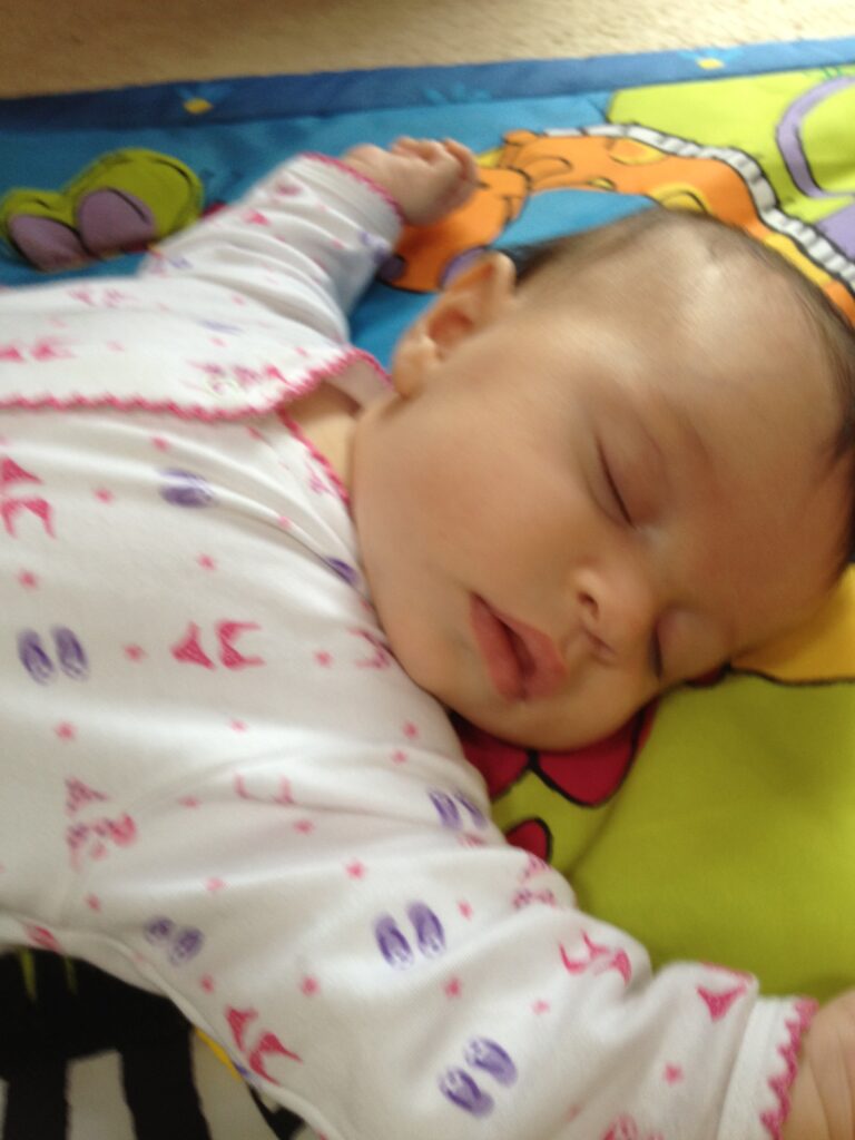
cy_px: 570
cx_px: 428
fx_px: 1153
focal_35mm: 35
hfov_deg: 40.7
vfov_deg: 52.6
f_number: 2.4
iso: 80
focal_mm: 4.28
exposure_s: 1/20
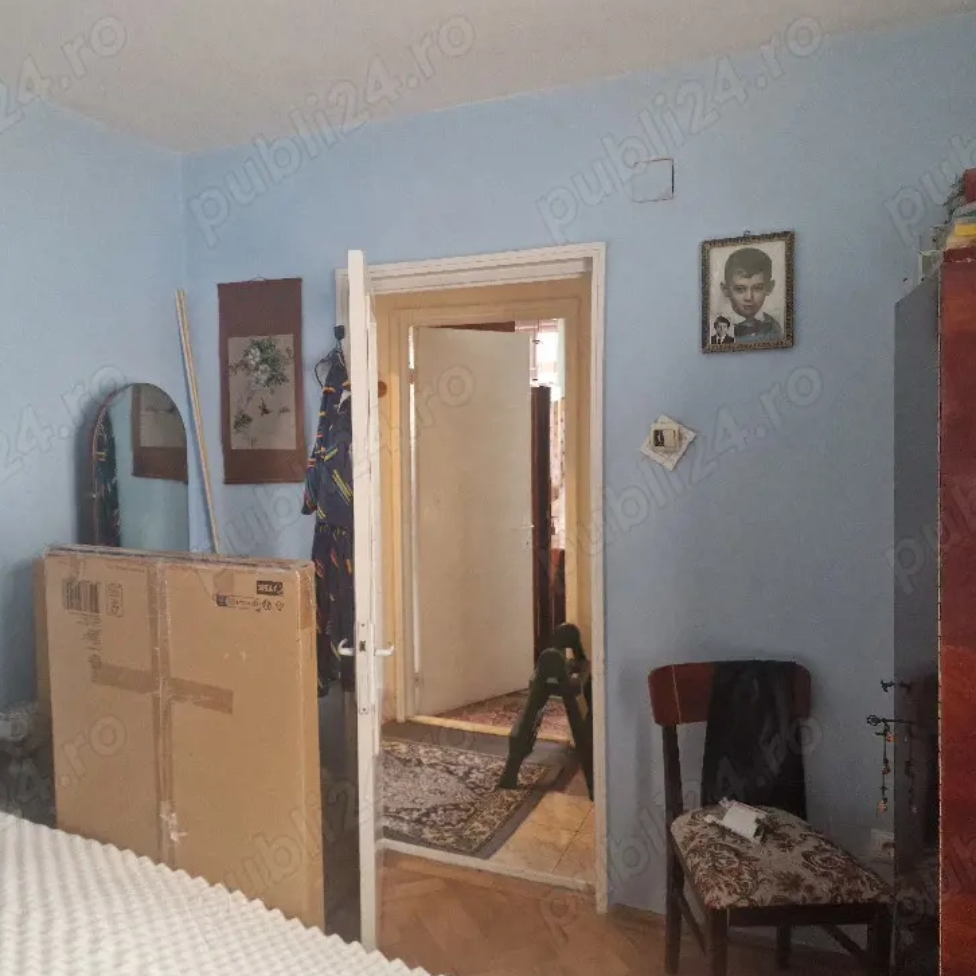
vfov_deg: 57.3
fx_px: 893
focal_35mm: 28
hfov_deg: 57.1
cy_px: 483
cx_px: 419
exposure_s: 1/100
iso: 800
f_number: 1.8
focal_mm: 6.4
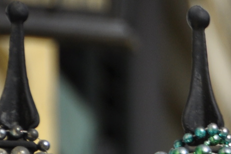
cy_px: 225
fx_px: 10355
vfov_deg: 0.8
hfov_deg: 1.3
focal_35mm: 1616
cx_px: 480
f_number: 6.3
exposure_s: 1/1600
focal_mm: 200
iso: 200
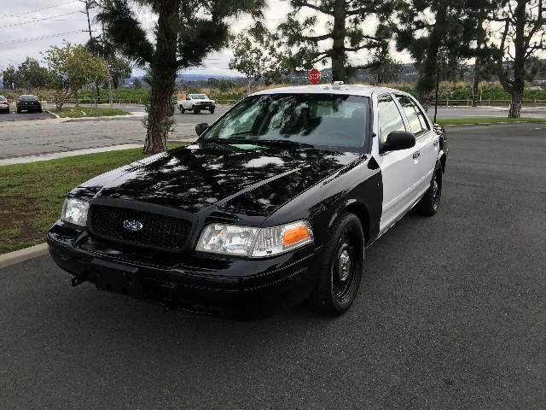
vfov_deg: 48.2
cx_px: 273
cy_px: 205
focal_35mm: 29
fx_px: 457
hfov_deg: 61.7
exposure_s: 1/437
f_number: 2.2
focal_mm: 4.15
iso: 25
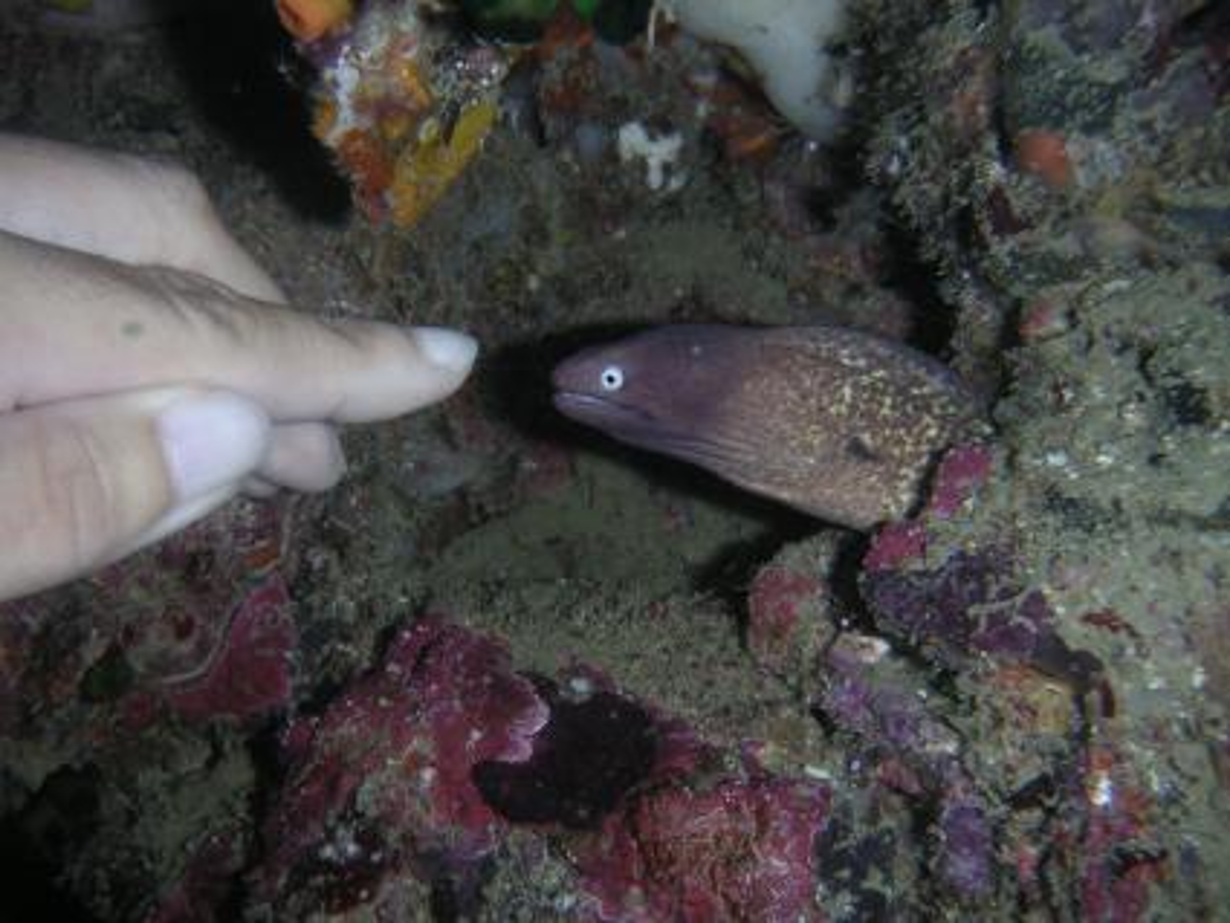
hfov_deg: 49.0
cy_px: 462
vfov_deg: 37.7
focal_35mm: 38
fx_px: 1351
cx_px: 615
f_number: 6.7
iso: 160
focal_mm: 6
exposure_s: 1/45
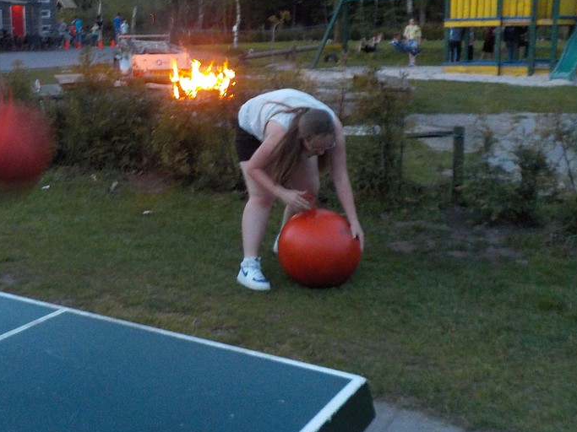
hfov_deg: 41.3
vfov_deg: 31.6
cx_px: 171
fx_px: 750
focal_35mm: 45
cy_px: 113
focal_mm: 4.1
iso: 450
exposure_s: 1/15
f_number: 3.3
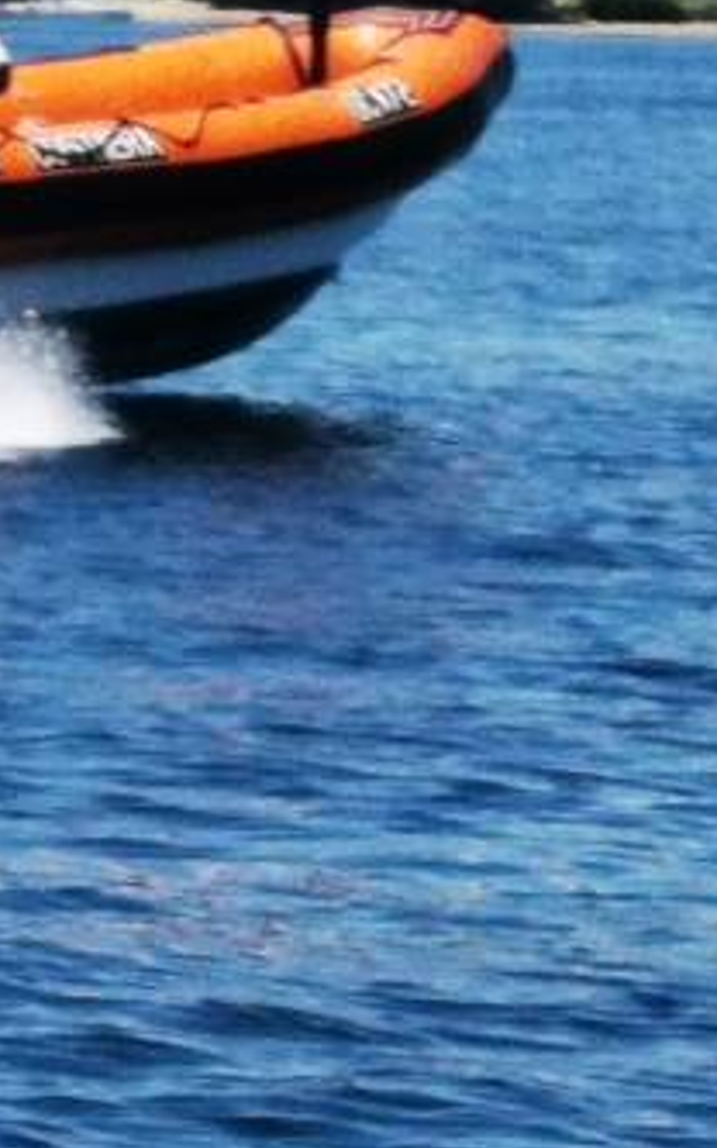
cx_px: -10
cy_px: 396
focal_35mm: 339
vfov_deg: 6.2
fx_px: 10603
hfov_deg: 3.9
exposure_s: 1/3968
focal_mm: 5.56
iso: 50
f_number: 1.6
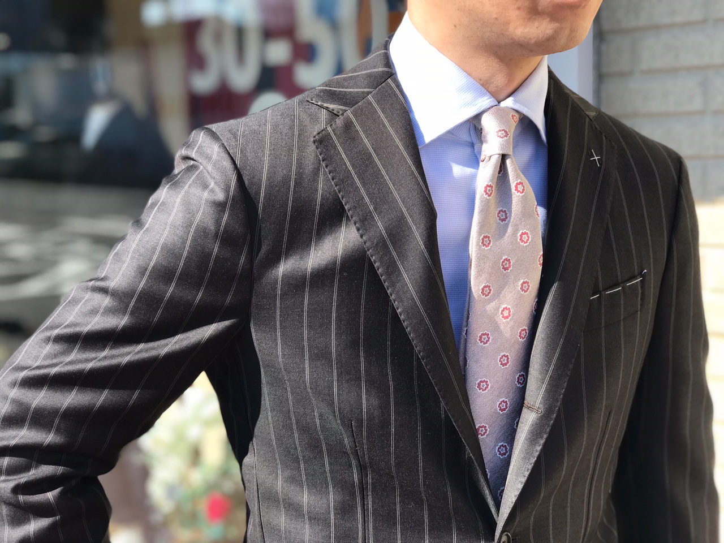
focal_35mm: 57
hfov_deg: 33.8
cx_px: 362
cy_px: 272
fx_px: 1192
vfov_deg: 25.7
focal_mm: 6.6
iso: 20
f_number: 2.8
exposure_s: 1/424
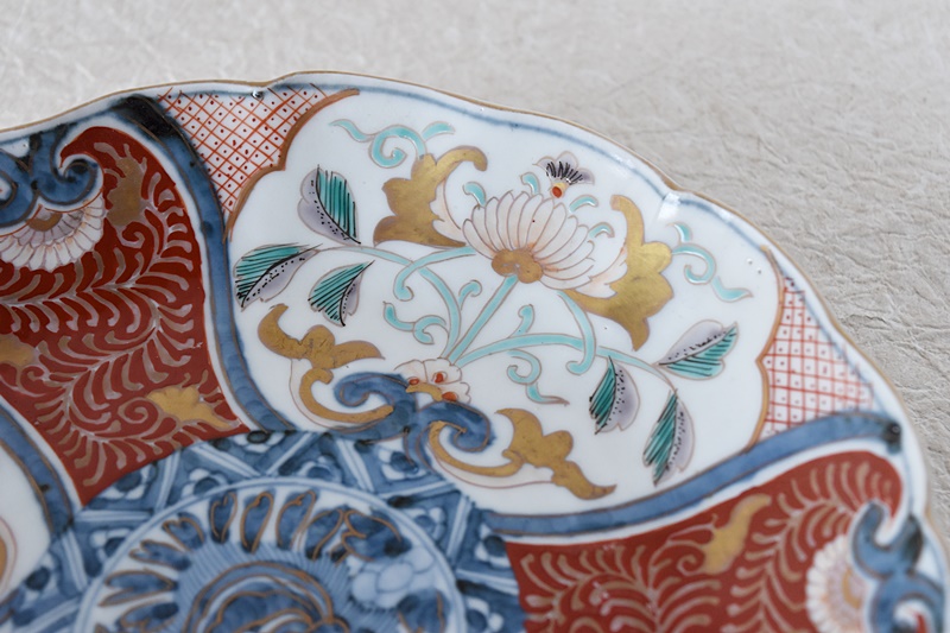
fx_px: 2176
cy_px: 316
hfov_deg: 24.6
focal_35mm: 82
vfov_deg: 16.5
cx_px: 475
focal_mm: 55
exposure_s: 1/30
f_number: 5.6
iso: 800
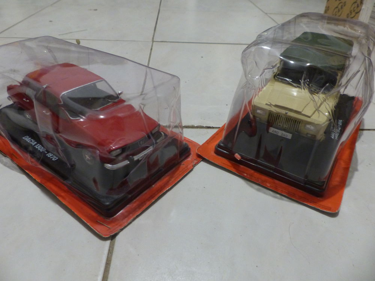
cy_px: 140
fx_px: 271
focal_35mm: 25
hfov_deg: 69.4
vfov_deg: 54.9
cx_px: 188
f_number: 2.8
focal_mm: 4.5
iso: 400
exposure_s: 1/13
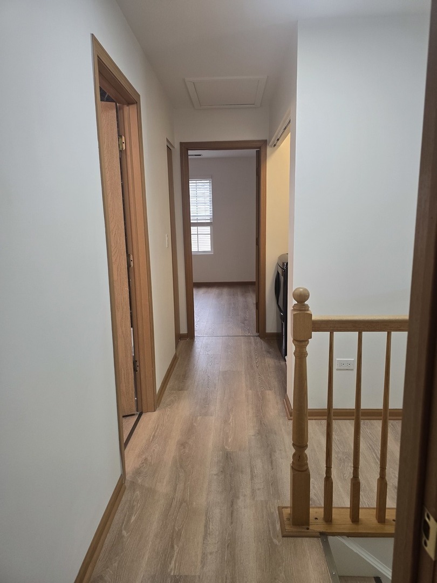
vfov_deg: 73.9
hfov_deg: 58.9
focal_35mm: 23
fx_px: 387
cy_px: 292
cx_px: 218
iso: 160
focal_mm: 6.3
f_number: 1.7
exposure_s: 1/120
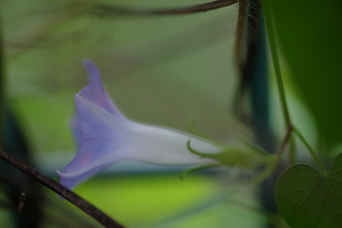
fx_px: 855
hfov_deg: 22.6
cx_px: 171
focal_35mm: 90
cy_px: 114
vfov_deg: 15.2
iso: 200
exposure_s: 1/250
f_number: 2.4
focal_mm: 60
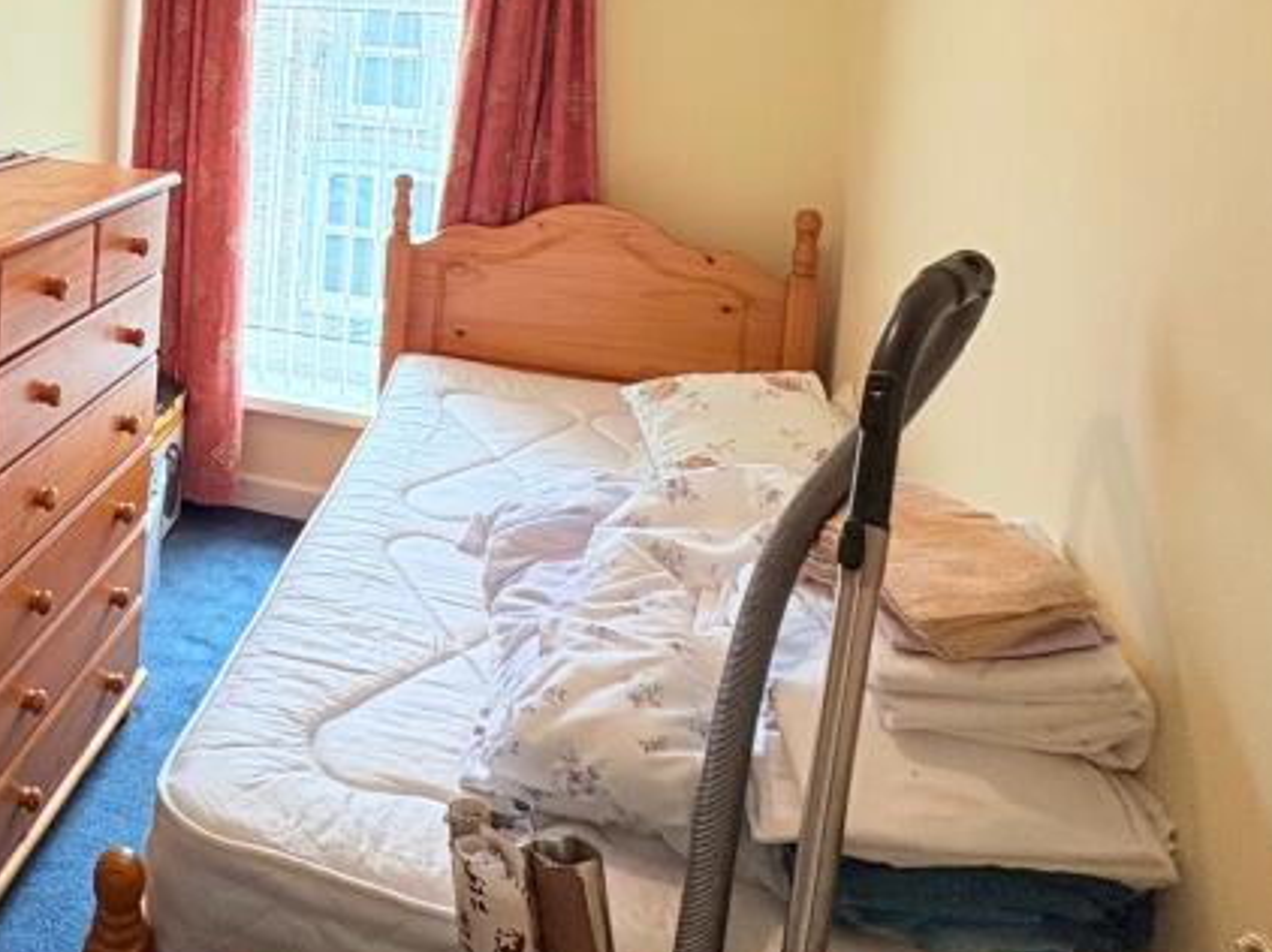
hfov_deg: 48.9
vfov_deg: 38.6
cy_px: 81
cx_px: 157
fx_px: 1249
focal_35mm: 34
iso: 100
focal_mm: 2.22
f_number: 2.2
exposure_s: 1/111
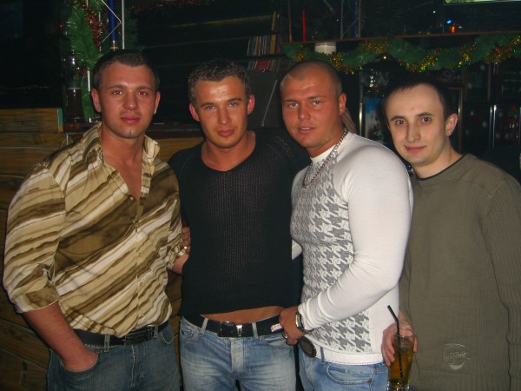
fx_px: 572
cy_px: 196
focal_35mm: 38
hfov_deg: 49.0
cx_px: 260
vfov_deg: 37.7
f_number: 2.8
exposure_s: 1/60
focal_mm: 7.9
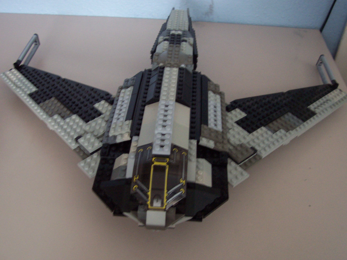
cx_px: 174
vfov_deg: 38.7
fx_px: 371
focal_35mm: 37
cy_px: 130
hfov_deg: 50.1
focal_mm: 5.6
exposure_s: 1/8
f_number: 2.8
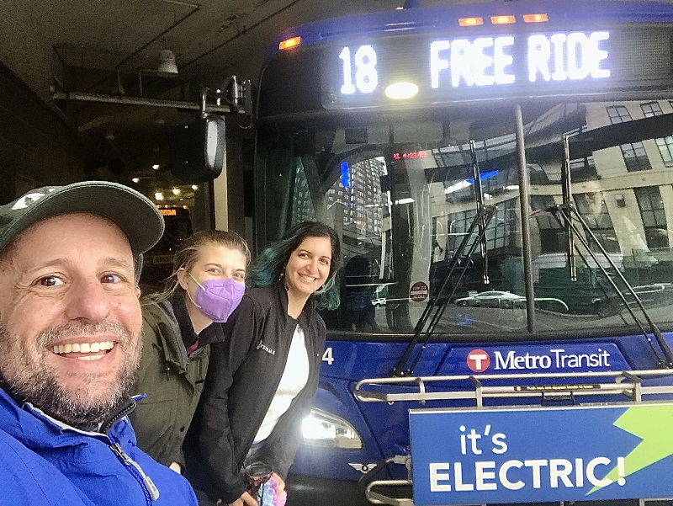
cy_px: 253
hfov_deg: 56.8
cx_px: 336
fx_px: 623
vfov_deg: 44.2
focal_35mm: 32
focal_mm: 2.87
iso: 40
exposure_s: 1/30
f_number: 2.2
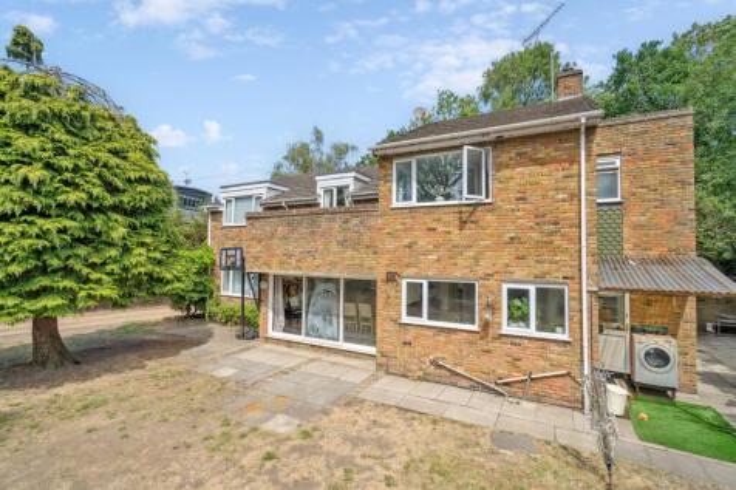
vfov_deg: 73.7
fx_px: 327
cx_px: 368
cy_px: 245
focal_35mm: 16
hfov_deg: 96.8
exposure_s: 1/1250
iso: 320
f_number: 5
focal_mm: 16
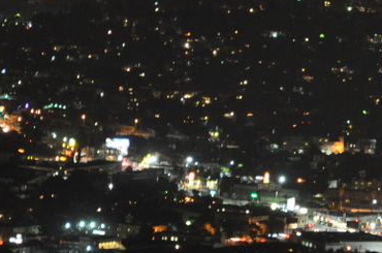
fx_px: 4621
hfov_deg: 4.7
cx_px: 385
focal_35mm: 436
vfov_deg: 3.1
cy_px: 46
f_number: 5.6
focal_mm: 105
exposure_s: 1/2.5
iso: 1600
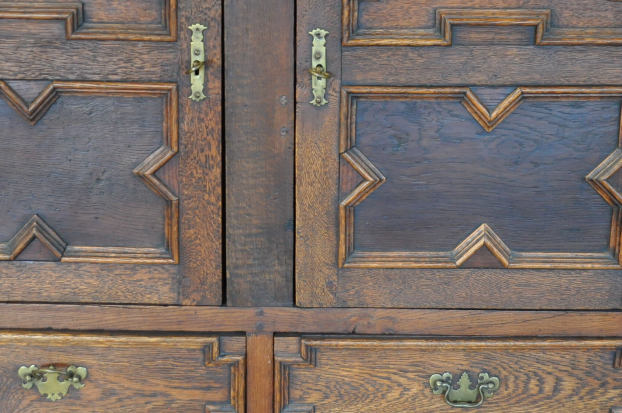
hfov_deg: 31.9
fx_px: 1087
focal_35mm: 63
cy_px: 92
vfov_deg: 21.3
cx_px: 312
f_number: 3.8
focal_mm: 22
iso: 800
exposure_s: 1/50
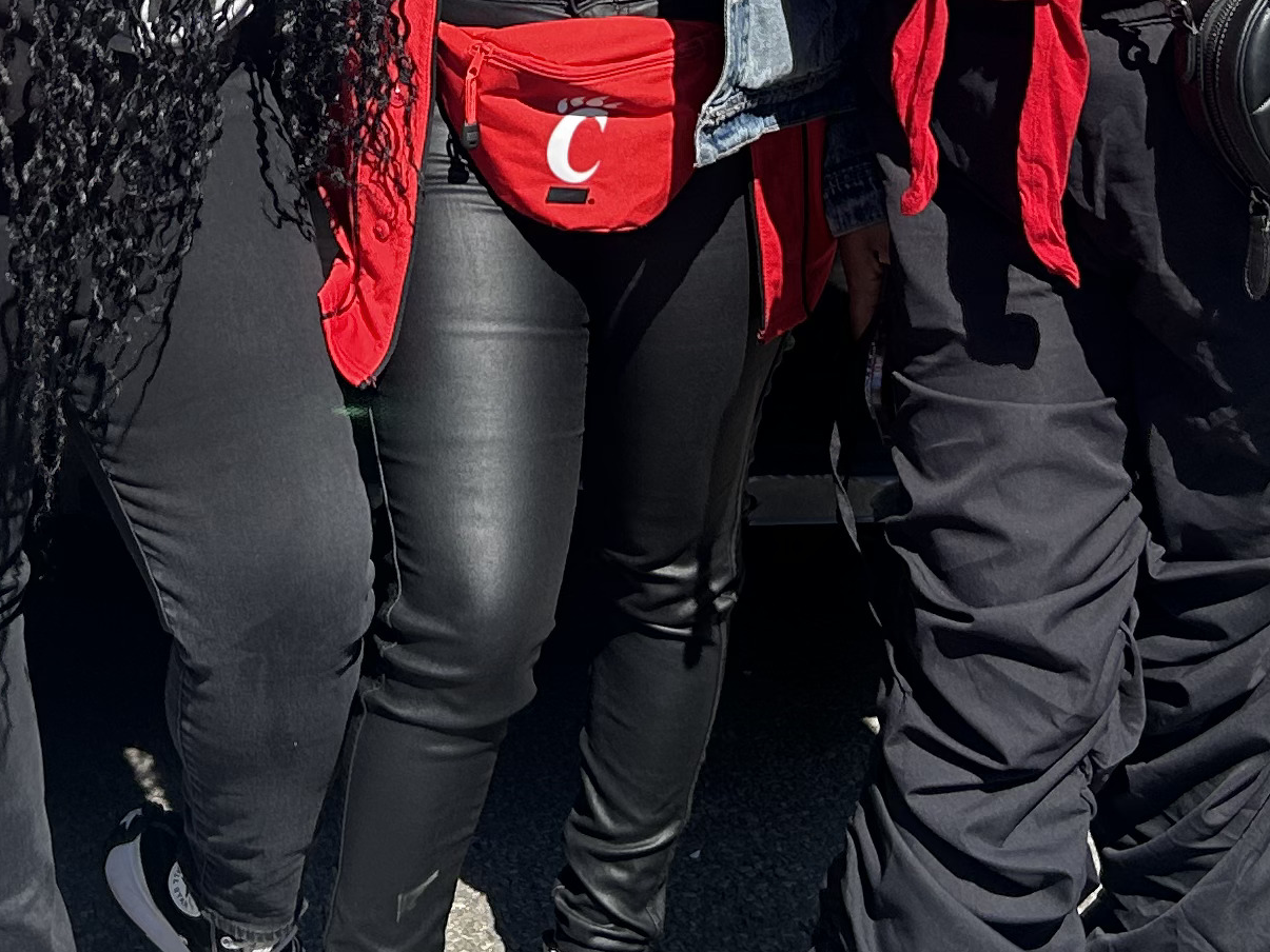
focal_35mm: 87
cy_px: -304
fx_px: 3192
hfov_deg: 22.2
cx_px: 267
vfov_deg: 16.0
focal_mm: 5.7
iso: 50
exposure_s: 1/2404
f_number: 1.5
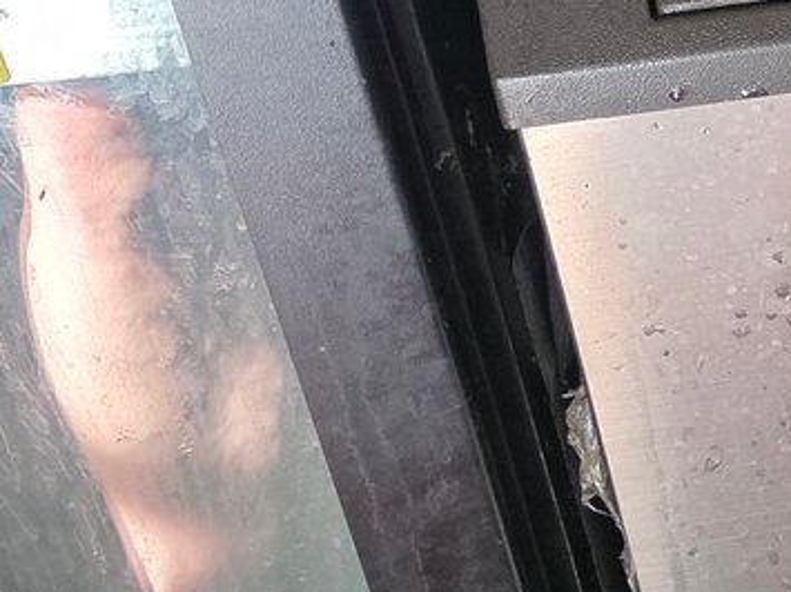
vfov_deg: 15.0
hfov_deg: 15.8
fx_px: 2239
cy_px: 103
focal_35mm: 98
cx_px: 1579
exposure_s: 1/120
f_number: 1.7
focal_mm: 6.3
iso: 400
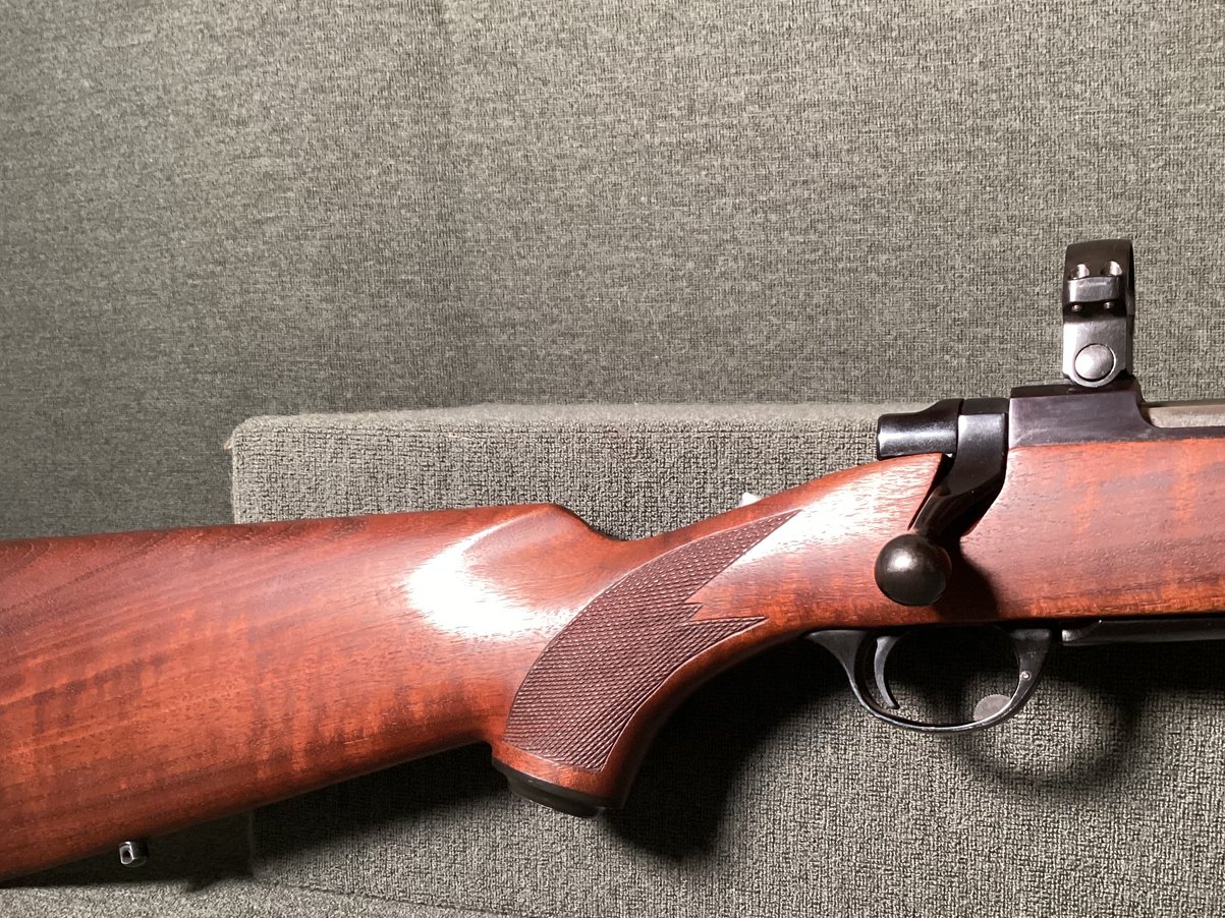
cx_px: 624
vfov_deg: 36.6
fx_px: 1380
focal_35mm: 39
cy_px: 564
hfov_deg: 47.9
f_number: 2.4
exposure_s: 1/33
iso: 250
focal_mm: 3.3
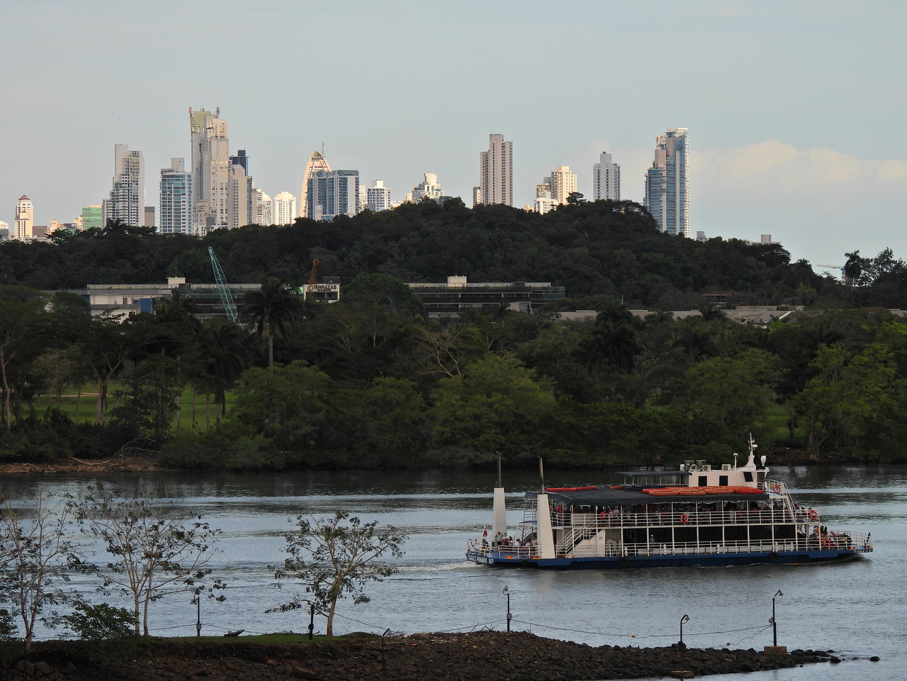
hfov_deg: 9.9
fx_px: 5240
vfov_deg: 7.4
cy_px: 340
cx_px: 454
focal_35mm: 200
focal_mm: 35.7
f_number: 4.5
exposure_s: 1/800
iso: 100
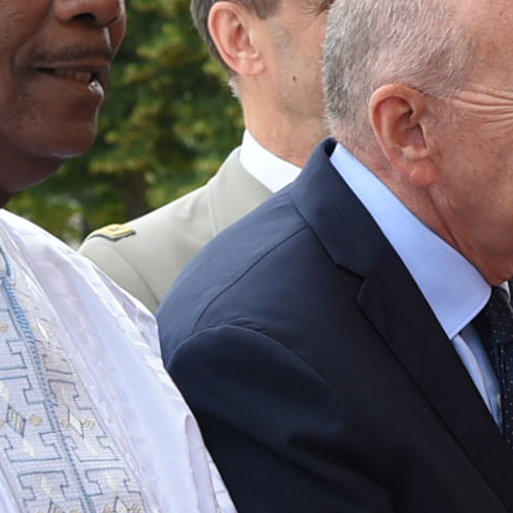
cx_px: 690
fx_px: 3806
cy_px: 235
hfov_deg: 7.6
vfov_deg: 7.7
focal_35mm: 227
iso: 500
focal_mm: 55
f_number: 7.1
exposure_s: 1/160
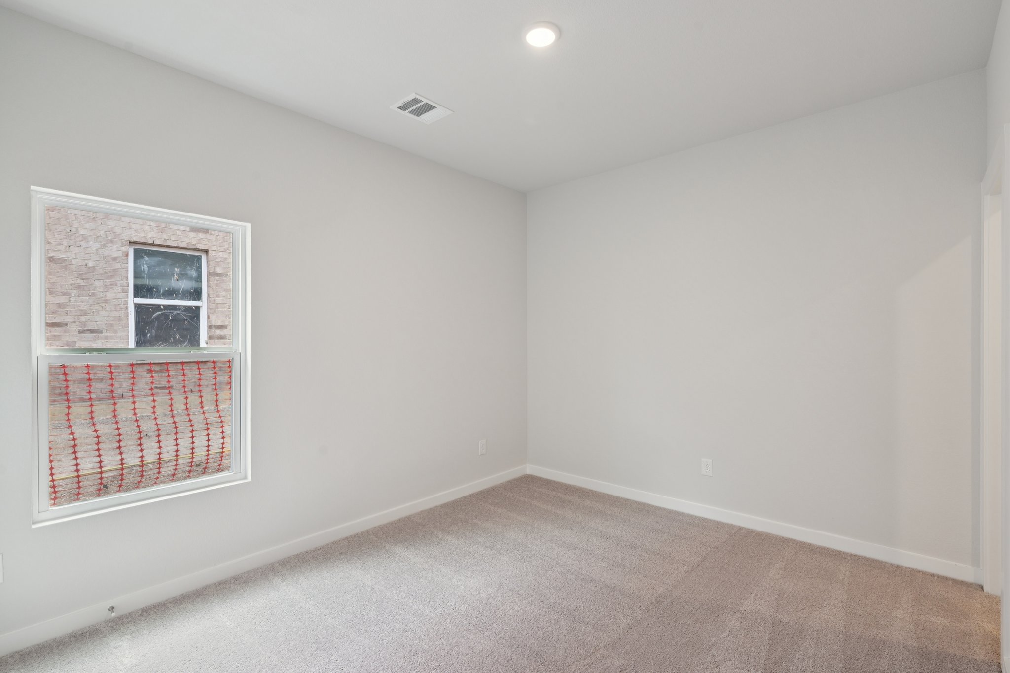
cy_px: 336
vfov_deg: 72.0
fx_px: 463
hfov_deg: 95.0
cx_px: 505
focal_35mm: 16
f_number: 8
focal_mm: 16.5
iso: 400
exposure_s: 1/25
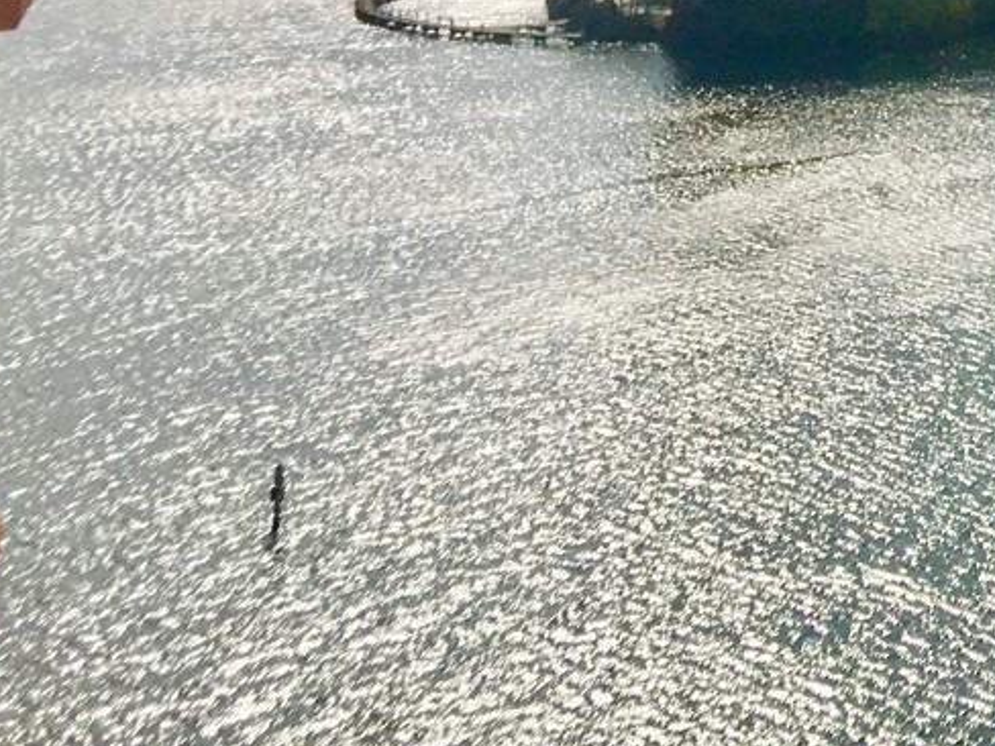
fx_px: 2731
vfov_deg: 14.3
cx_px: 1413
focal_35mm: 95
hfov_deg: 18.7
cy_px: -448
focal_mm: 4.15
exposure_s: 1/10989
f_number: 2.2
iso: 25
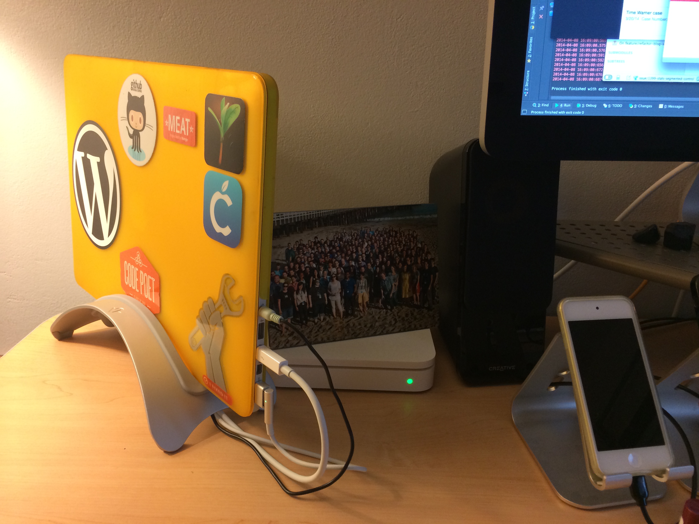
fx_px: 606
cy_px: 262
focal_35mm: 30
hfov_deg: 60.0
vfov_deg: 46.8
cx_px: 350
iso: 125
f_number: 2.2
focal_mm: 4.12
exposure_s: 1/30
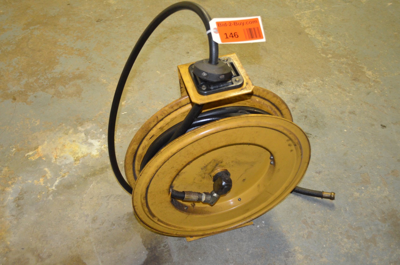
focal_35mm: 36
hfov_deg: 53.2
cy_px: 132
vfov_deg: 36.7
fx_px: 399
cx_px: 200
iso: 3200
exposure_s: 1/60
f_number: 4
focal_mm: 24
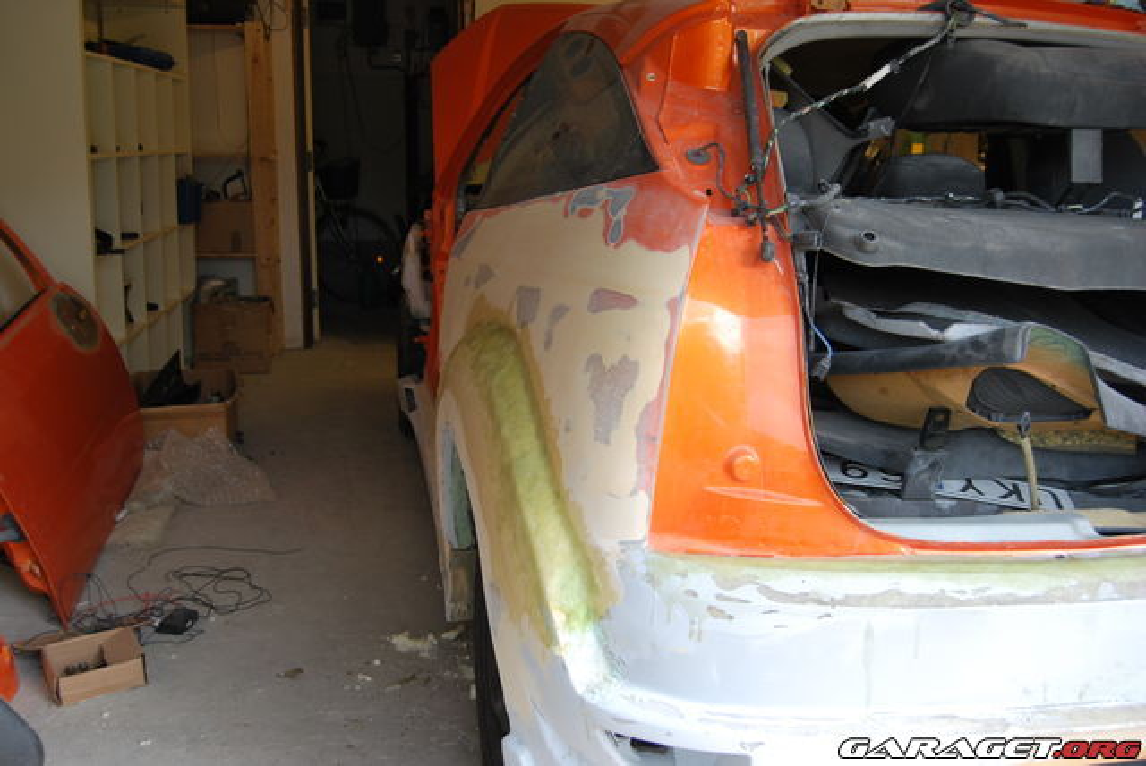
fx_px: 1099
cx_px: 573
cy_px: 383
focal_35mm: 34
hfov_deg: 55.1
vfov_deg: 38.4
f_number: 4.5
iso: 200
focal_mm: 23
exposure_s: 1/60
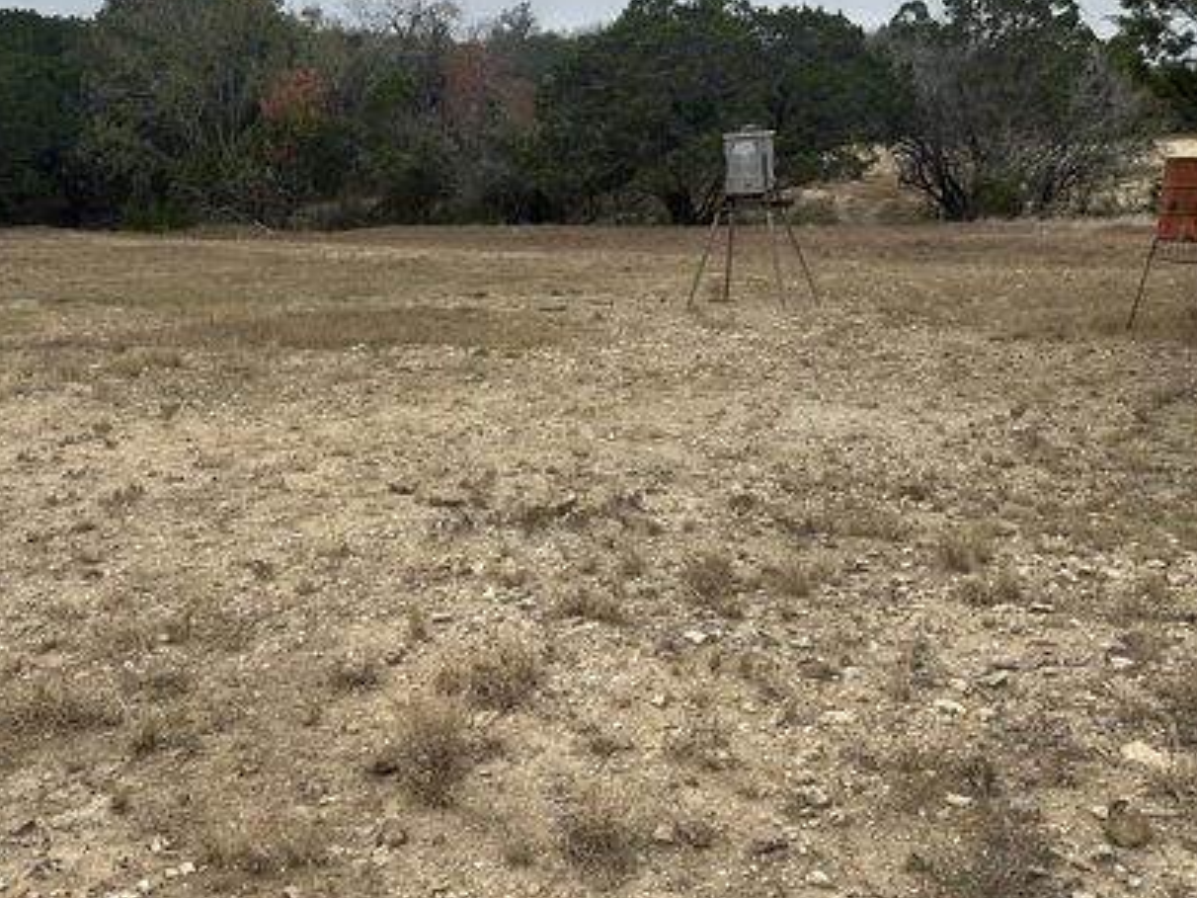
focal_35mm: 38
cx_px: 391
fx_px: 1314
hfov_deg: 48.1
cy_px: 338
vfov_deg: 37.5
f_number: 1.78
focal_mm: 6.86
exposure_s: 1/1751
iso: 80
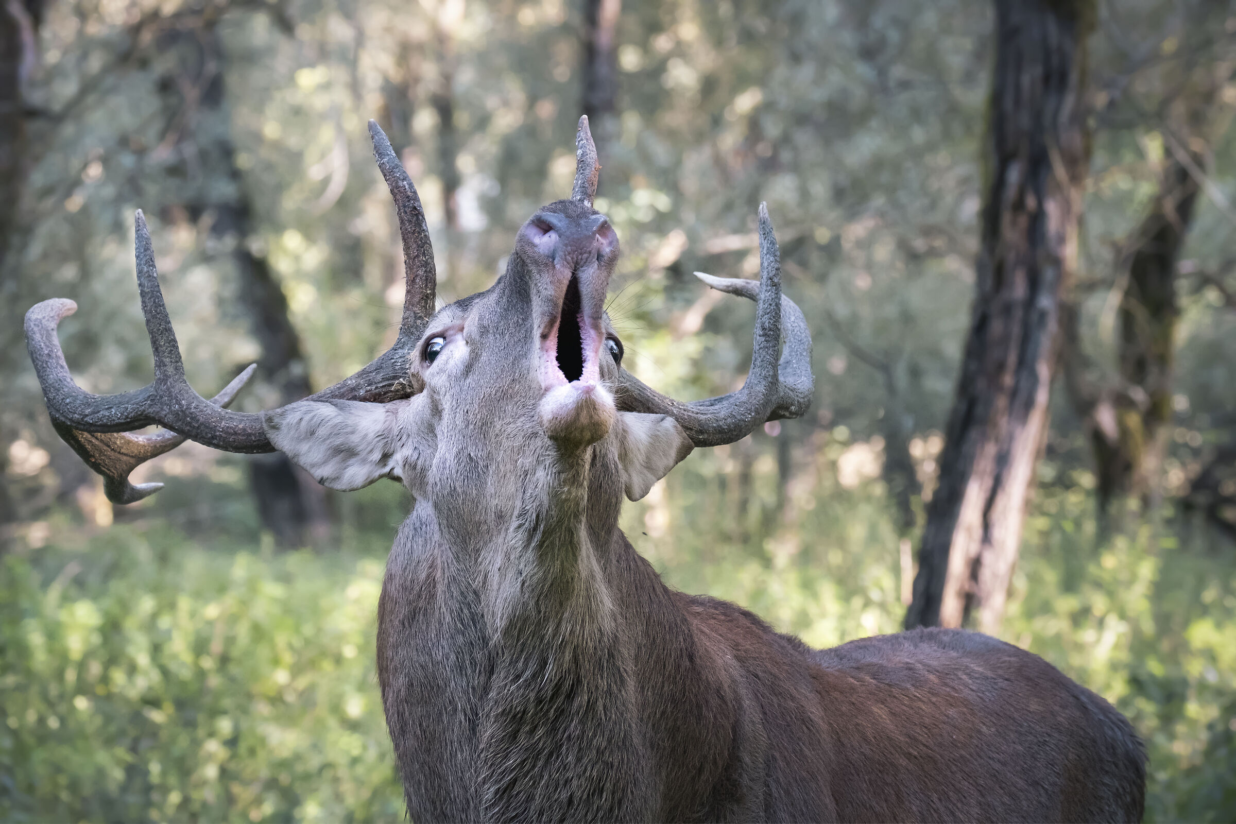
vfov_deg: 9.1
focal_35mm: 150
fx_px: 5150
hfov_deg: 13.7
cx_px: 618
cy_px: 412
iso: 2500
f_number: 5
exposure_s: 1/200
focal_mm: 100
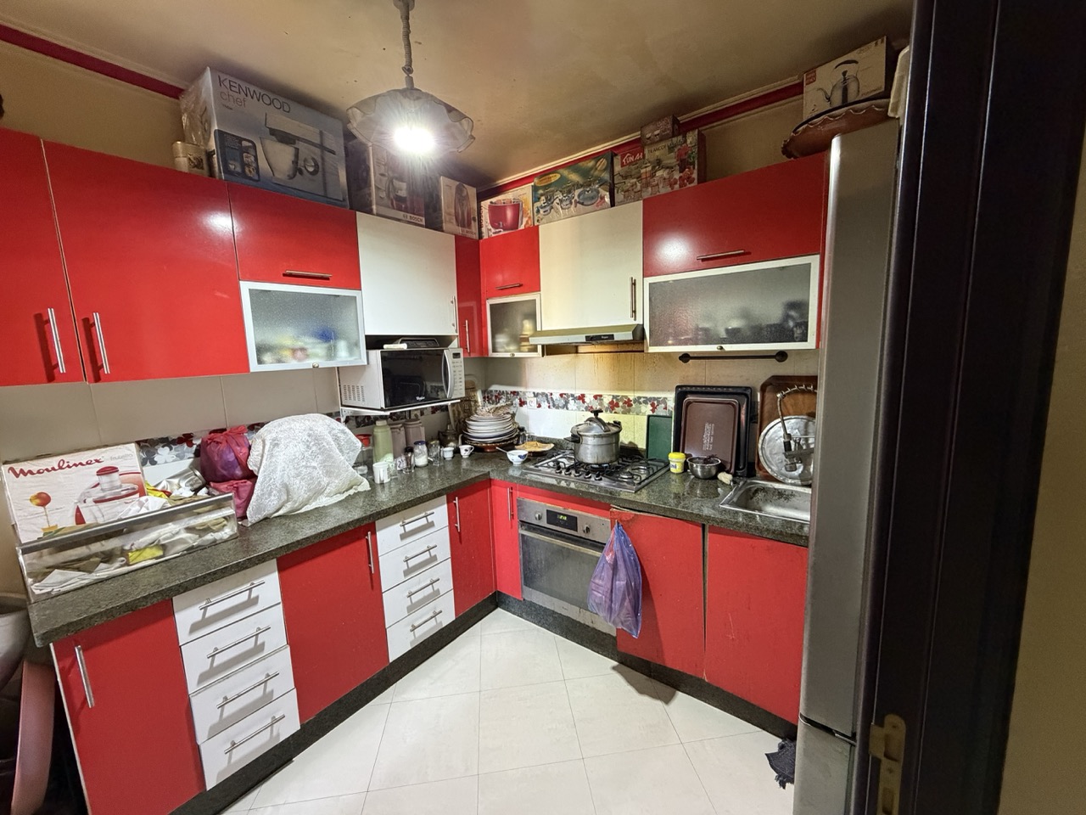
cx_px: 543
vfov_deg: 85.7
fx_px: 439
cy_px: 408
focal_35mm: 14
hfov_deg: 102.1
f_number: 2.2
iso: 500
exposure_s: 1/50
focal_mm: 2.22
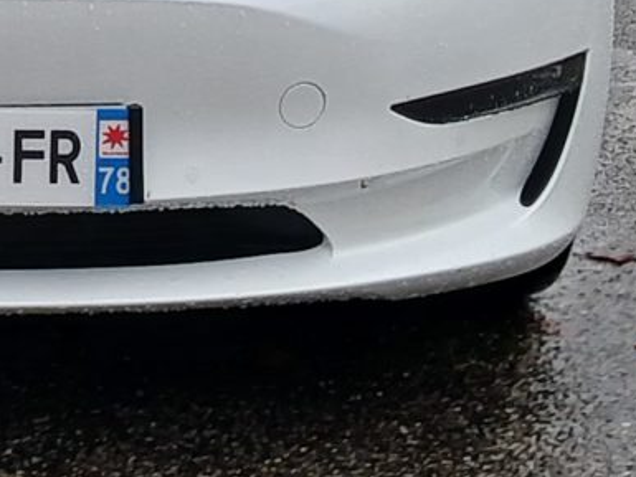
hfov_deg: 11.1
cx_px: -266
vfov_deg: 8.4
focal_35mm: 173
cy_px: -261
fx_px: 3180
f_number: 1.8
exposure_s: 1/50
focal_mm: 3.98
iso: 20
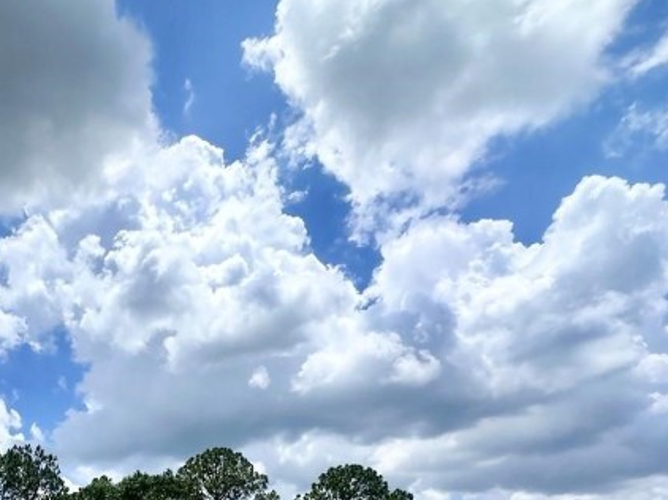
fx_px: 656
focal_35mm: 34
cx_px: 43
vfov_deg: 35.4
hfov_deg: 47.4
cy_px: 555
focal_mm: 2.22
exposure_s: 1/4000
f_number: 2.2
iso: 50
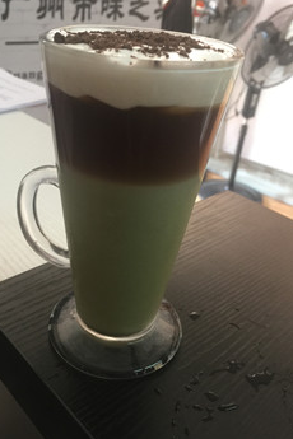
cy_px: 200
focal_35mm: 35
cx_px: 125
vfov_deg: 54.4
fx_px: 427
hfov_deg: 37.8
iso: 100
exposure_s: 1/17
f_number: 2.2
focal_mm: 4.15
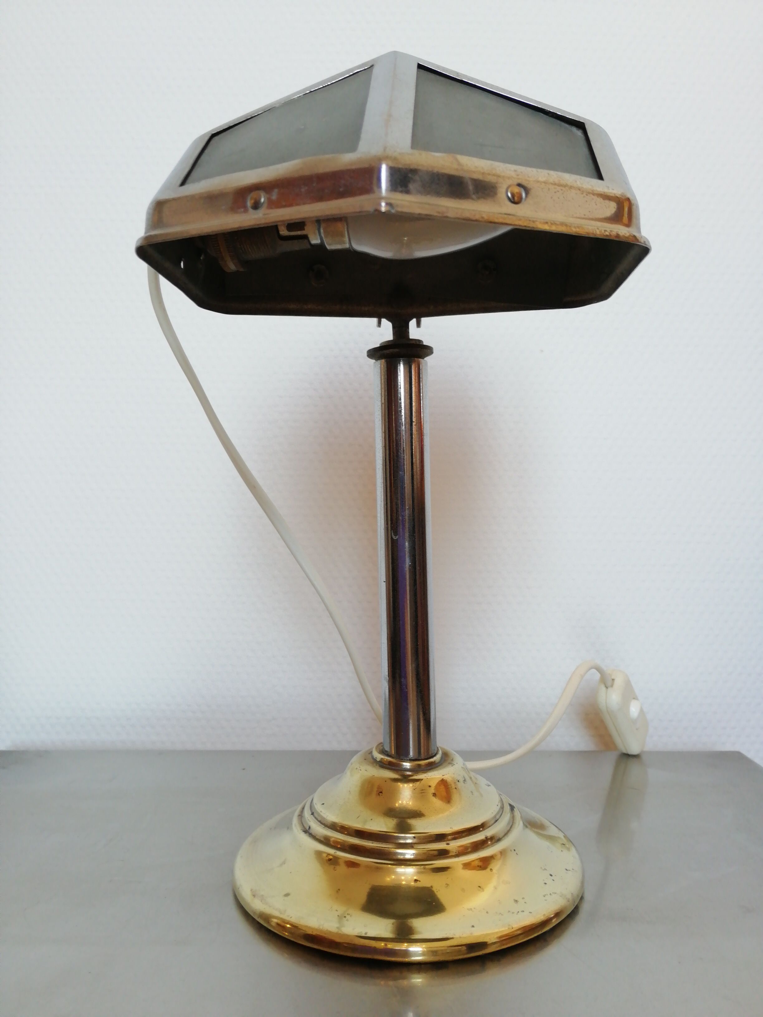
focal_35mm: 27
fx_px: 794
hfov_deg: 51.4
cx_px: 382
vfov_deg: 65.3
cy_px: 508
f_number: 1.8
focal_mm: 3.96
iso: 100
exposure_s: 3
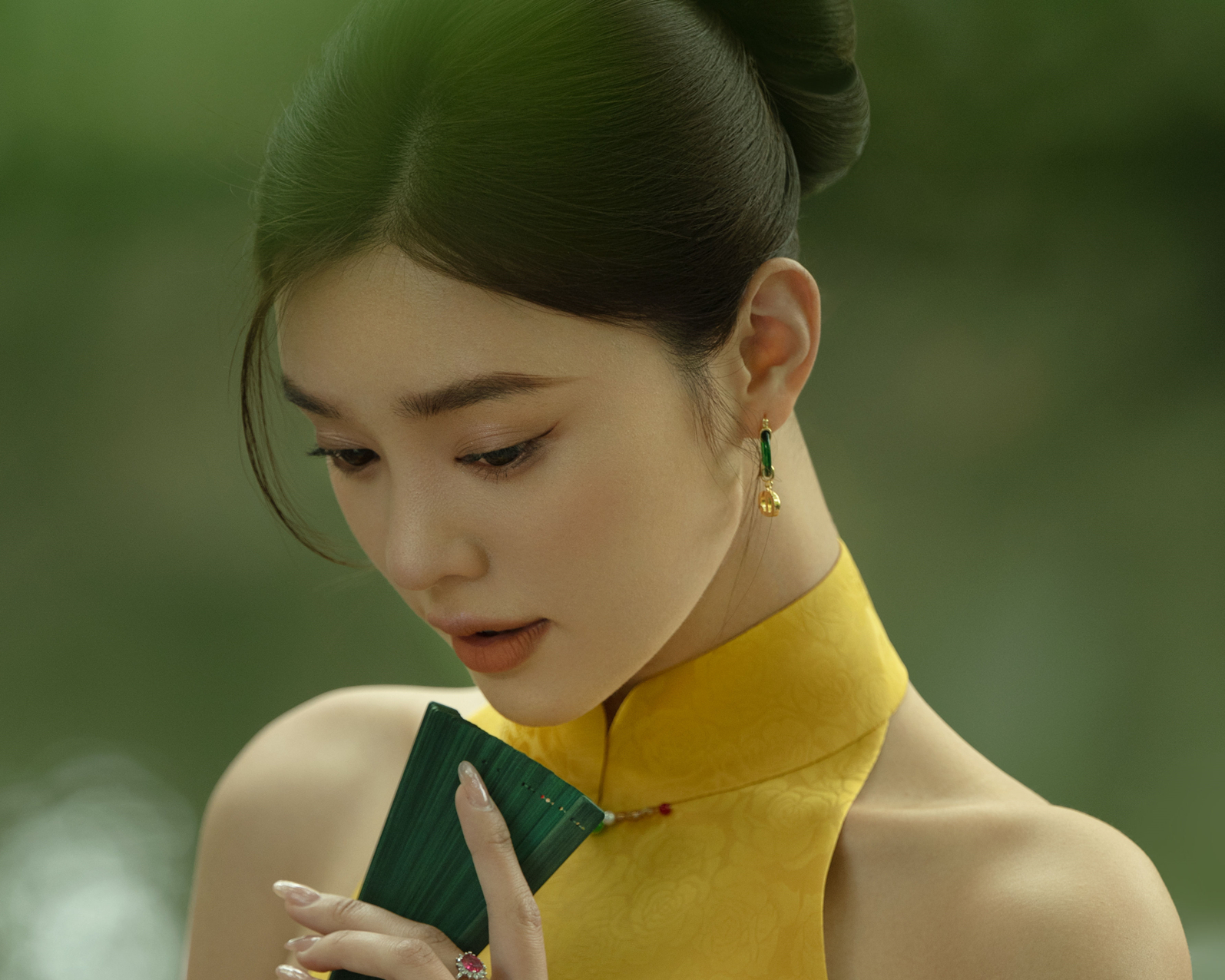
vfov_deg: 4.4
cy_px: 791
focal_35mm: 349
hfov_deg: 5.5
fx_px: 12653
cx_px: 612
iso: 160
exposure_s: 1/125
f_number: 2.8
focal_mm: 165
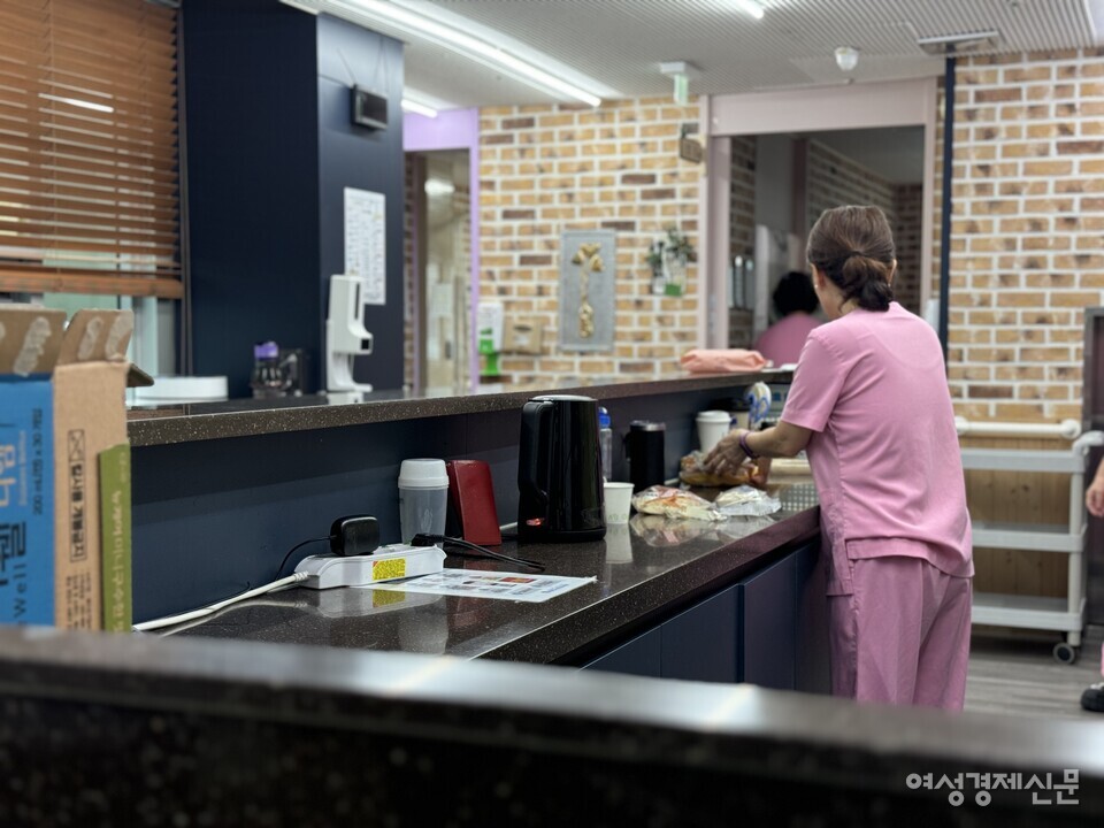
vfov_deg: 30.3
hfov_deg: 39.7
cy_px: 414
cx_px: 552
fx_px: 1531
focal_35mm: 48
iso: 100
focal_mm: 6.76
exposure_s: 1/60
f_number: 1.78
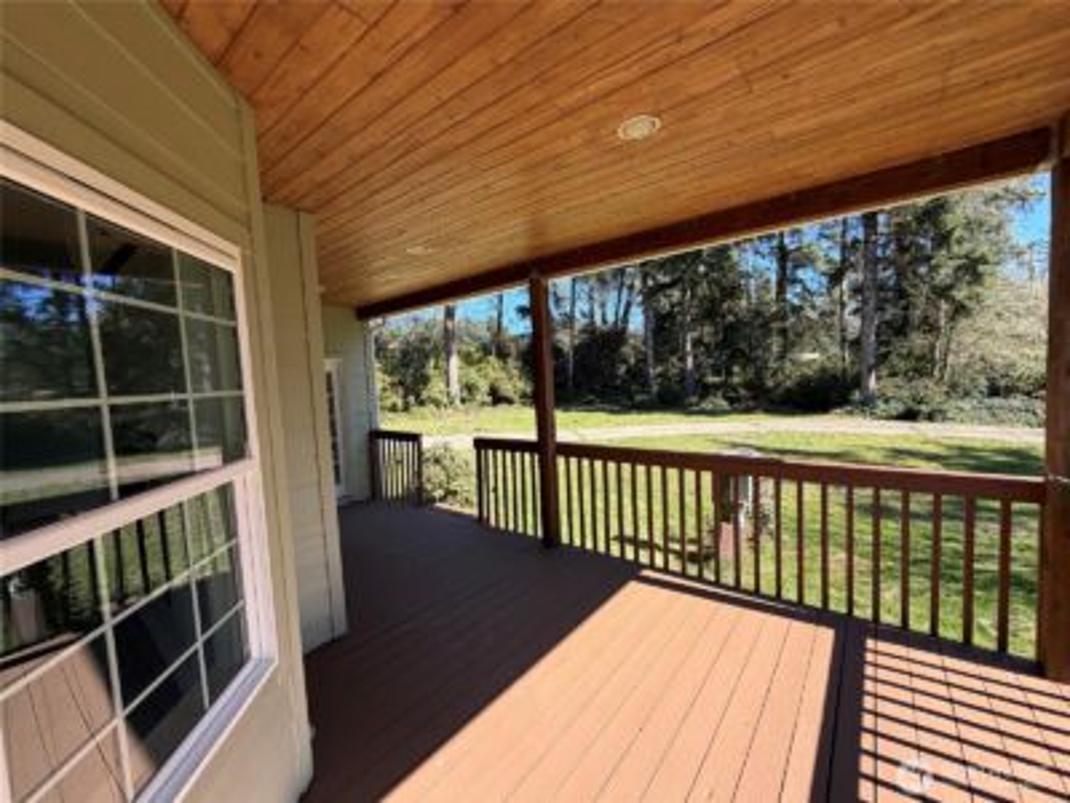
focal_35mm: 14
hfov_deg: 102.1
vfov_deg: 85.7
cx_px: 535
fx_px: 433
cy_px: 402
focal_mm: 2.22
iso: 64
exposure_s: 1/502
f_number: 2.2
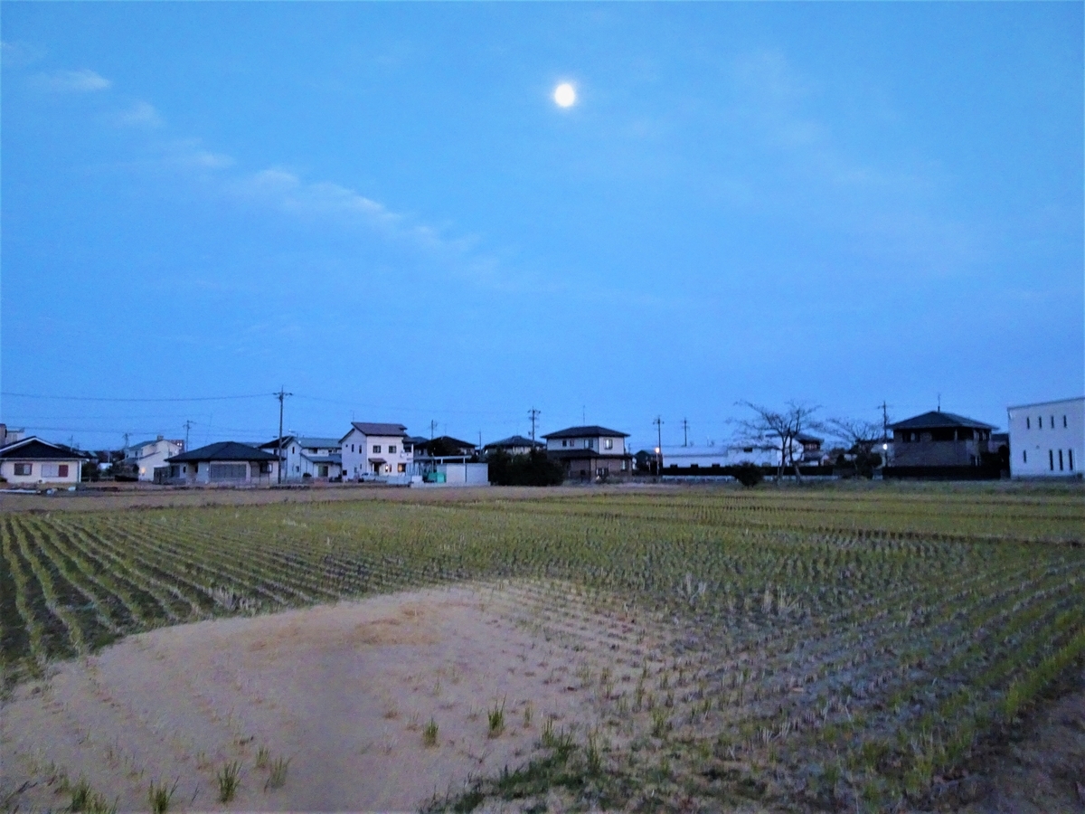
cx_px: 542
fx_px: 752
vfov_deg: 56.8
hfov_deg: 71.6
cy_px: 407
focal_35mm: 24
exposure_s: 1/15
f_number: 3.5
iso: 800
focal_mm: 4.1
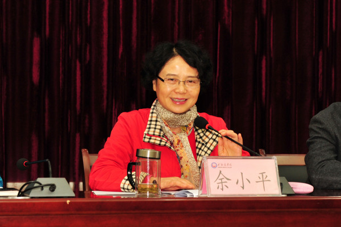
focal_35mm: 70
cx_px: 170
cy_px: 114
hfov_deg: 28.9
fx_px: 662
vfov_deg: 19.4
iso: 1250
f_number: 5.6
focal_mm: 70
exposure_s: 1/60
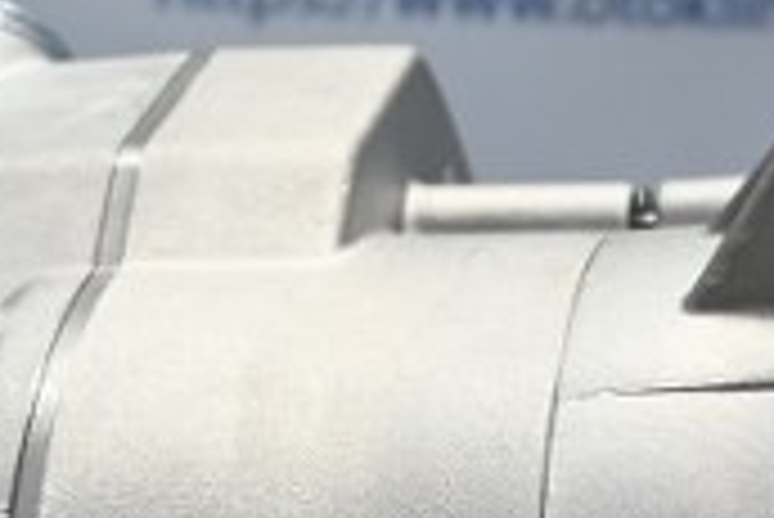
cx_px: 616
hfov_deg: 11.7
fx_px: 3751
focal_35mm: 174
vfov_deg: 7.8
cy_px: 628
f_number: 4.2
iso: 1000
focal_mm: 25
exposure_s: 1/125
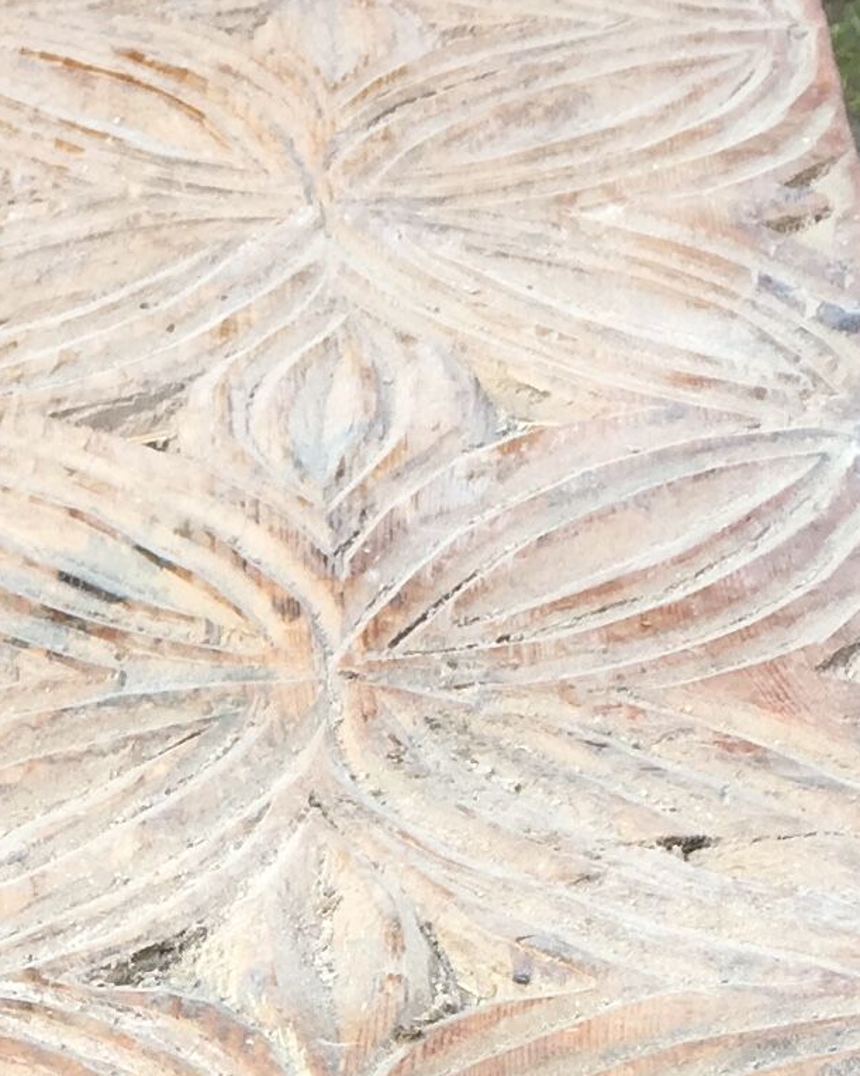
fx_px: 3850
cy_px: 1470
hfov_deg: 12.5
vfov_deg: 15.0
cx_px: -94
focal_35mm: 121
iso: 32
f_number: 2.2
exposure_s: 1/148
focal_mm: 4.15
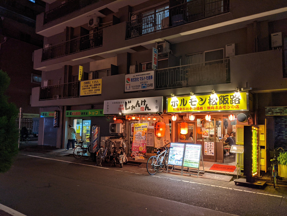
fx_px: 224
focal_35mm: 27
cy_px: 108
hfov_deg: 65.3
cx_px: 144
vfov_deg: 51.4
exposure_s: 1/33.3
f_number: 1.73
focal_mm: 4.38
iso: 63
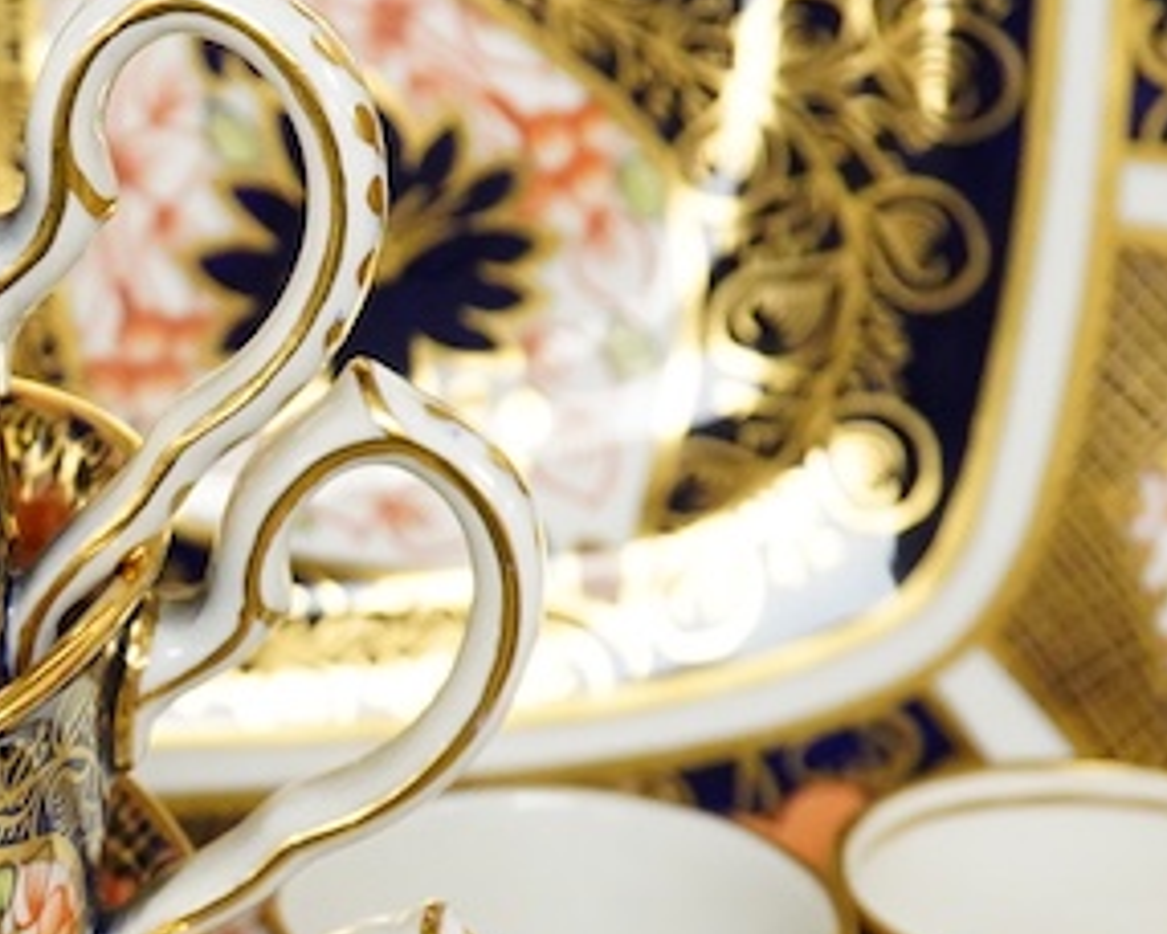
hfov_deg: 11.4
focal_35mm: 166
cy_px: 665
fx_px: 5735
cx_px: -222
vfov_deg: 9.3
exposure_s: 1/160
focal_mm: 30
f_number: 9
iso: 2500
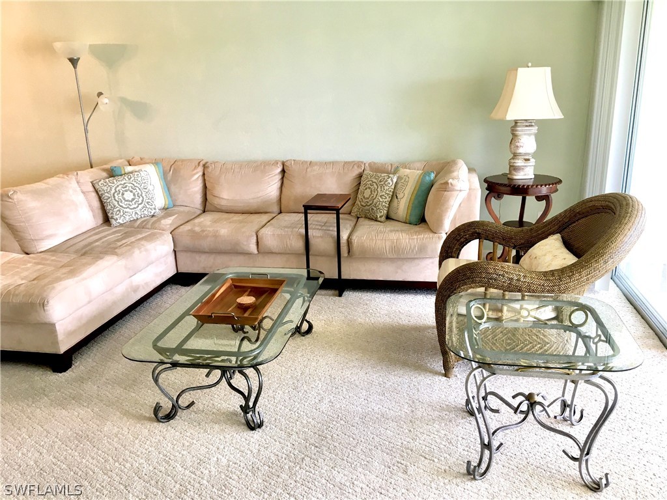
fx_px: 559
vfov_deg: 48.2
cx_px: 334
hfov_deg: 61.7
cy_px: 250
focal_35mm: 29
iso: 25
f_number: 2.2
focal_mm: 4.15
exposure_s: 1/30
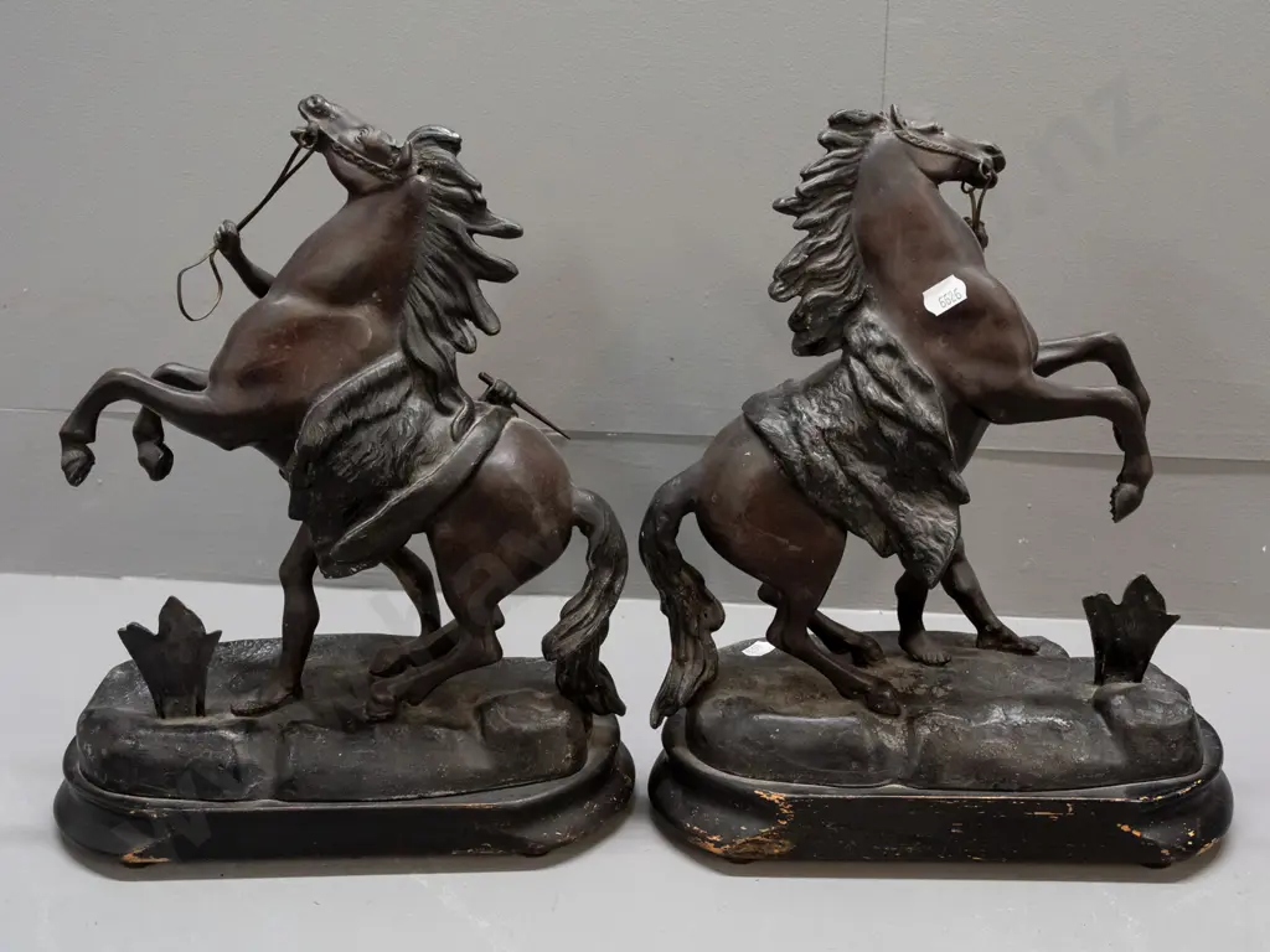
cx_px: 635
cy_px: 476
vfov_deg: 37.7
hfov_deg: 49.0
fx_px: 1394
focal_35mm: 38
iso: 3200
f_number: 5.6
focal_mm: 19
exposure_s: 1/100
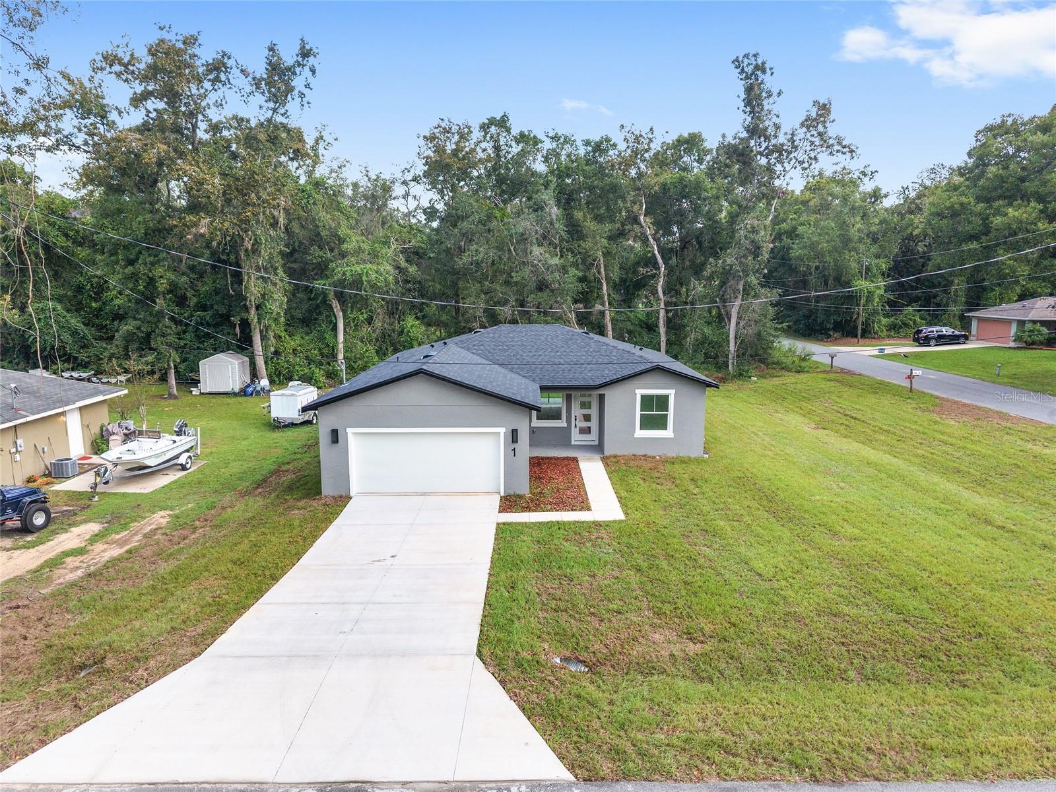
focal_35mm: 24
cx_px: 528
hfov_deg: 71.6
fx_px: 732
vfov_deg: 56.8
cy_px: 396
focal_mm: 8.67
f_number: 1.8
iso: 280
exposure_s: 1/2000
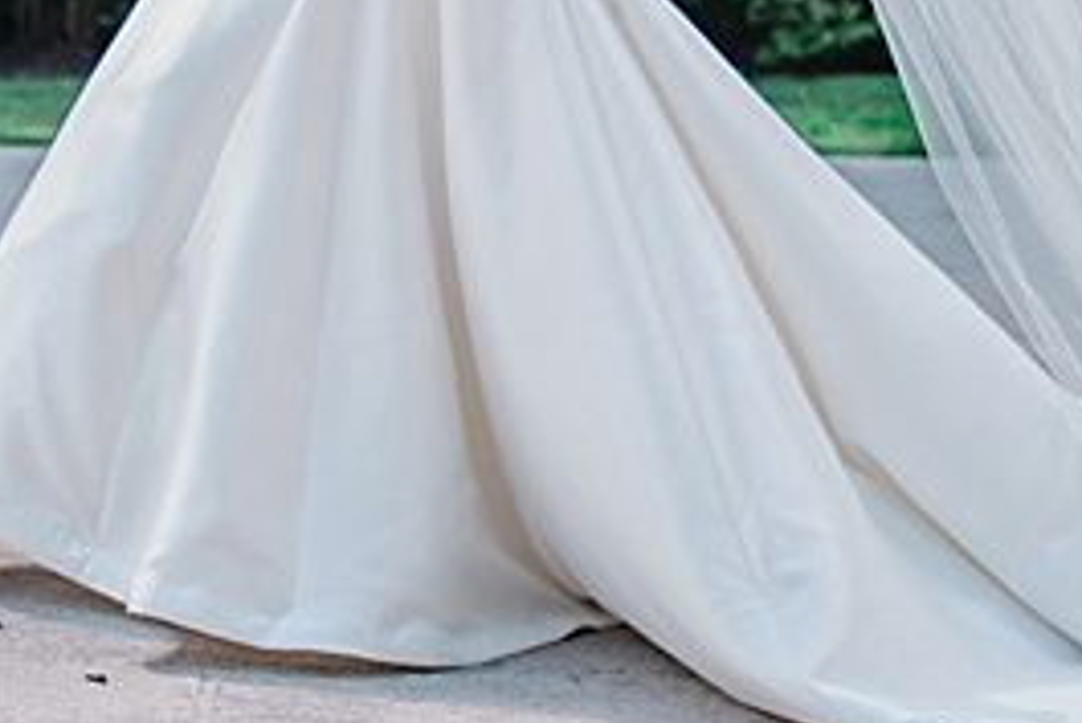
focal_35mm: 124
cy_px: -496
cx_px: 343
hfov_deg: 16.5
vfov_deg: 10.5
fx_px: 3729
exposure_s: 1/6400
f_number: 1.8
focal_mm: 35
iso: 500
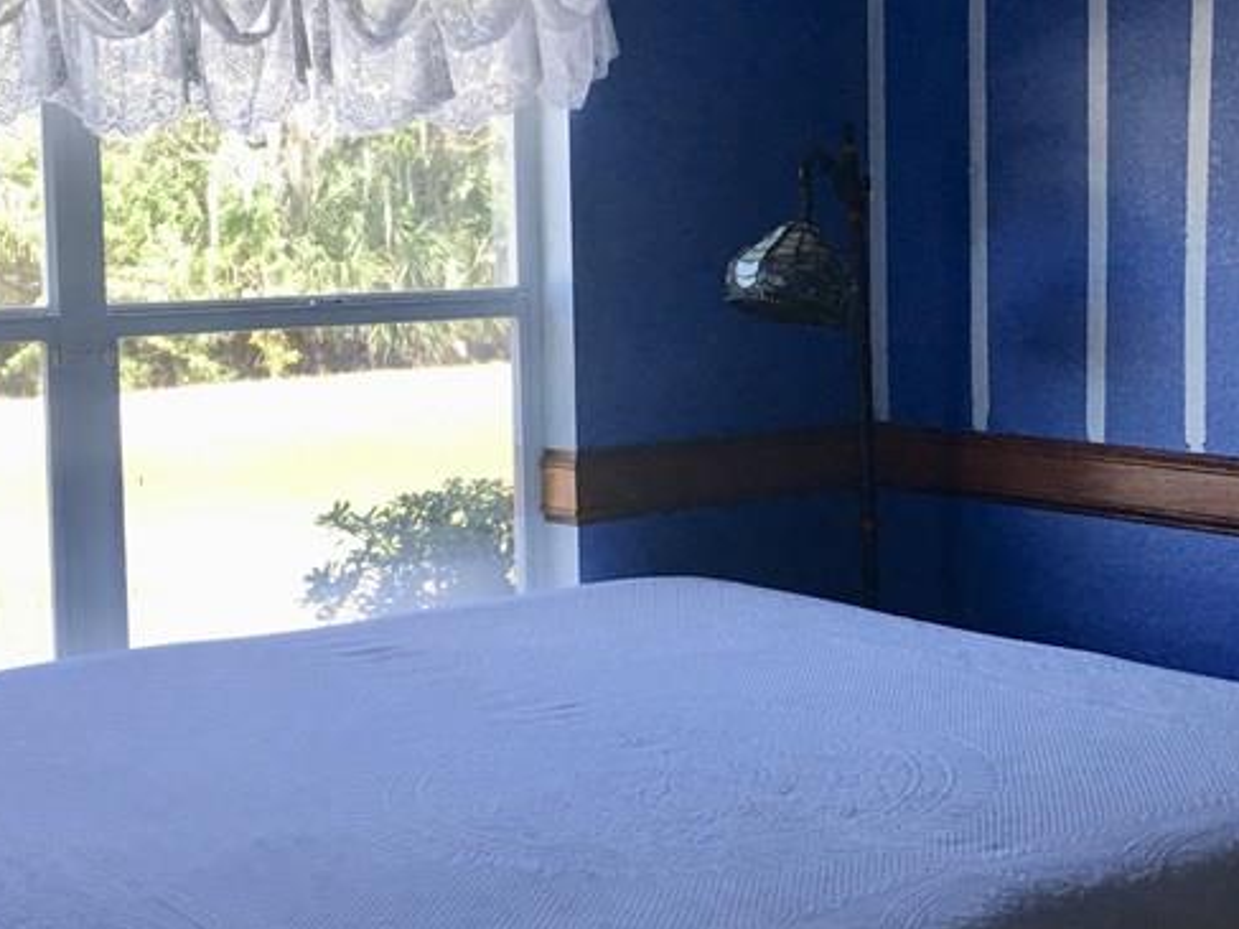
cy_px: 364
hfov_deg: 31.5
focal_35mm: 61
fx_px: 2183
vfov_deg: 24.0
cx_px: 779
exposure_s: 1/30
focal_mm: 4.15
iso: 25
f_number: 2.2
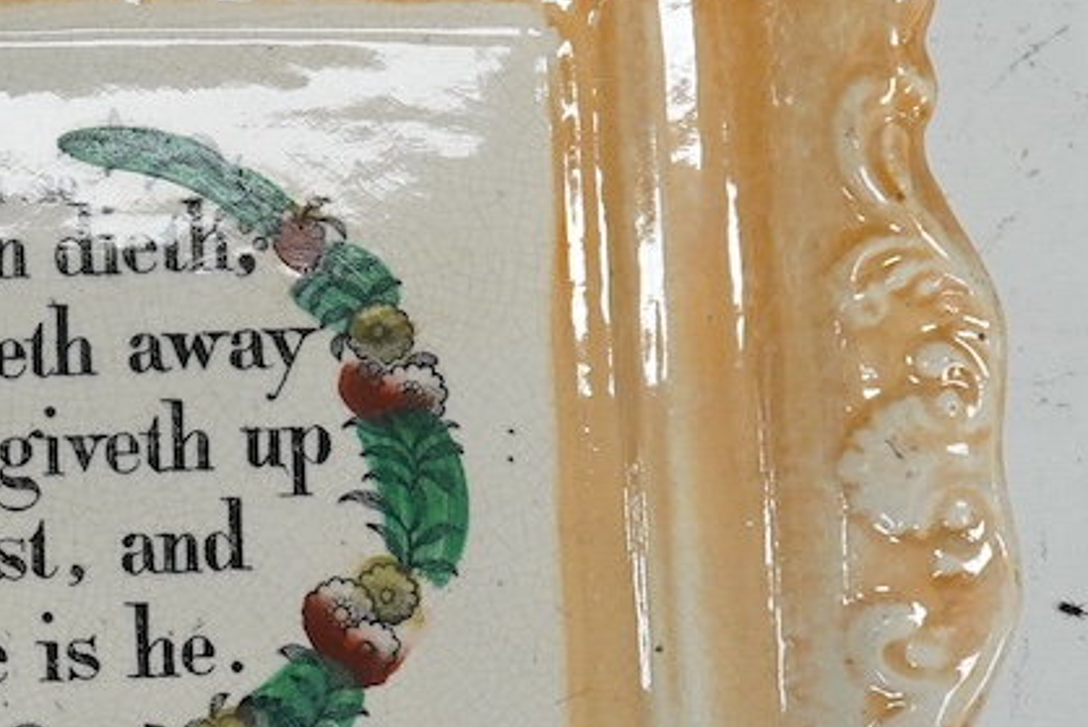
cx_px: -87
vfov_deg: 11.3
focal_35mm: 121
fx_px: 3658
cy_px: 521
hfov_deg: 16.4
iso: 2500
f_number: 13
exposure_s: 1/160
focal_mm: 30
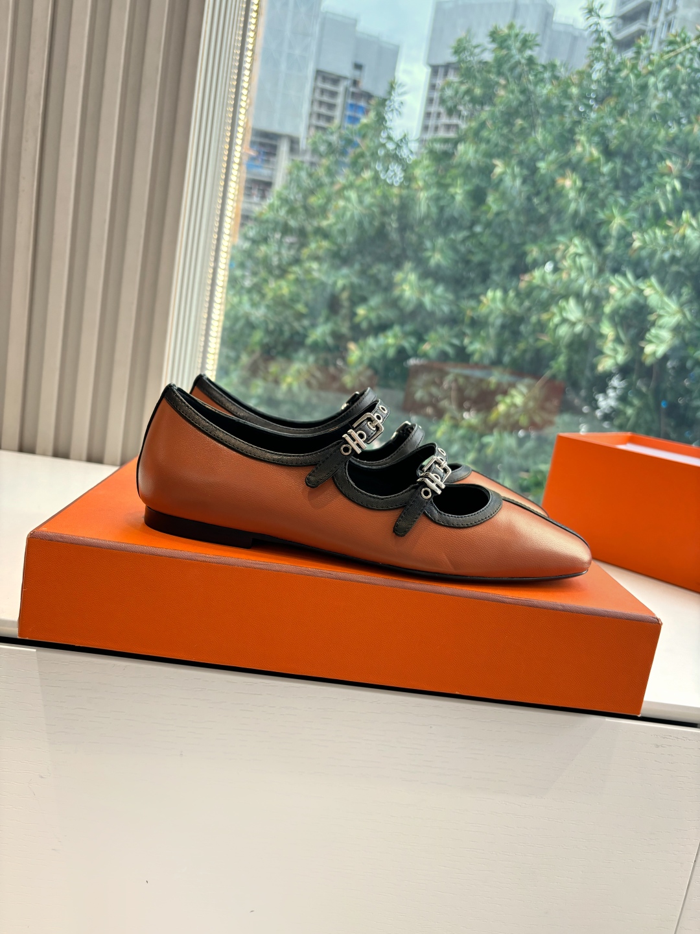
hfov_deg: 53.1
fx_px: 701
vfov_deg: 67.3
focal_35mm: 26
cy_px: 467
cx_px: 350
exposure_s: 1/121
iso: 80
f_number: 1.6
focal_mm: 5.96
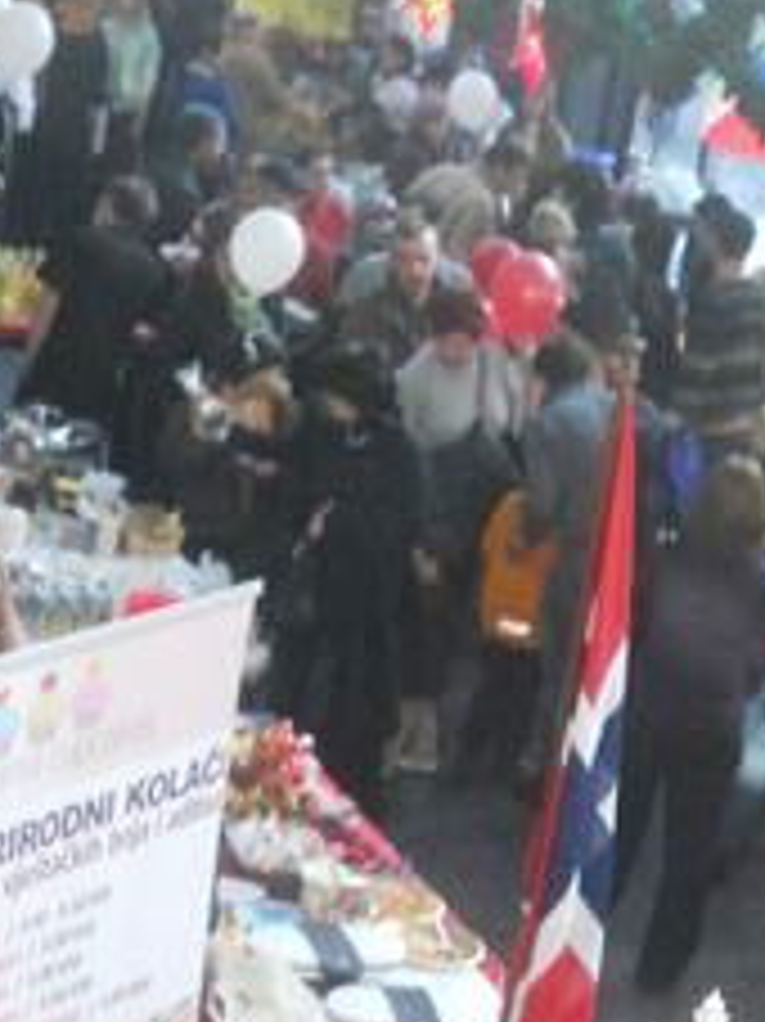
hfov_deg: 13.8
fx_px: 3156
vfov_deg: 18.3
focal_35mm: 107
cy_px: 765
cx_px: 544
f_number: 3.9
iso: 400
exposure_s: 1/50
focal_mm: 6.9
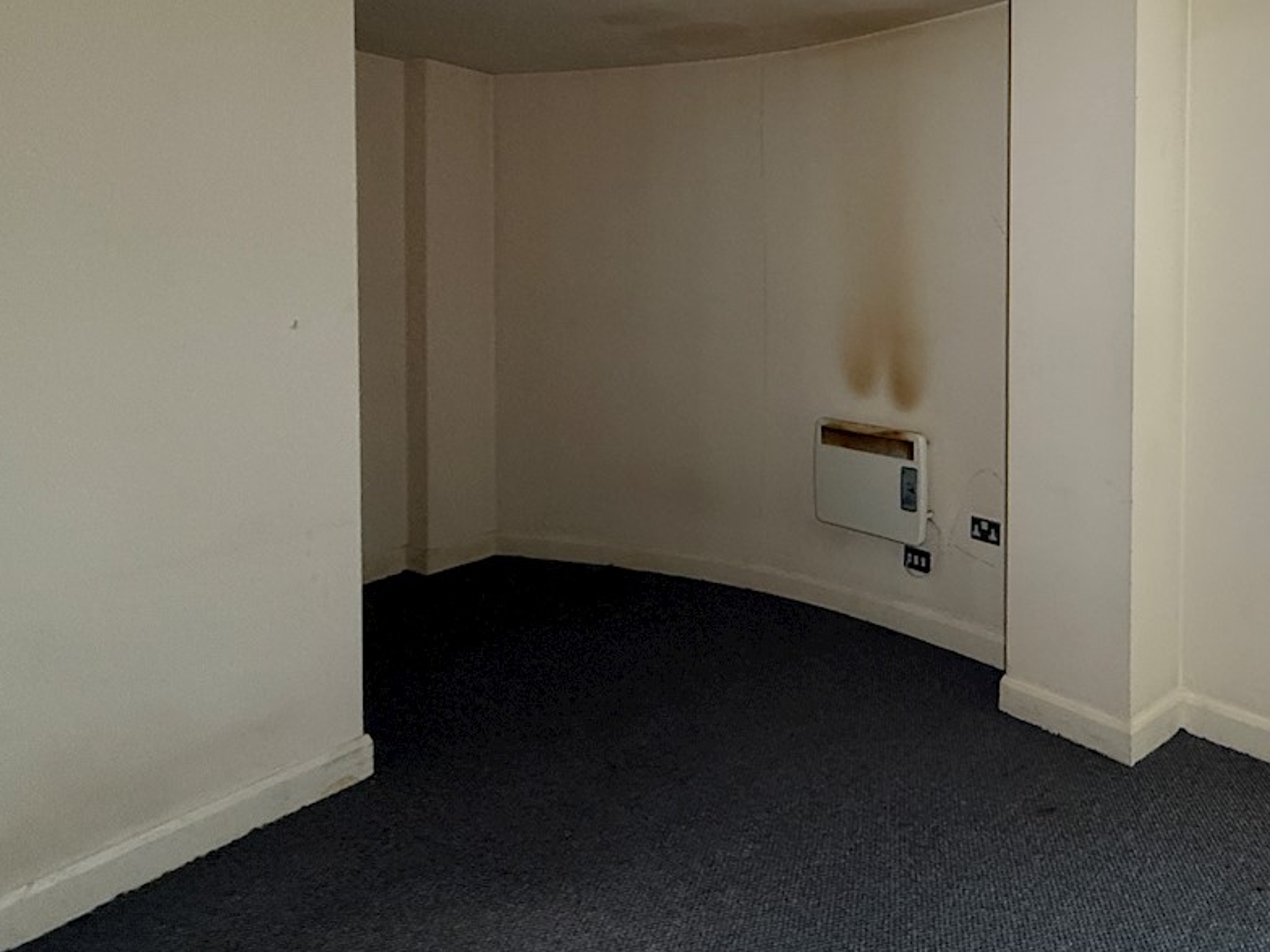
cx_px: 1084
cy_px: 304
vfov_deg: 53.6
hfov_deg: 61.2
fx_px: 917
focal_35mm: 25
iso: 400
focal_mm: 2.22
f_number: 2.2
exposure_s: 1/62
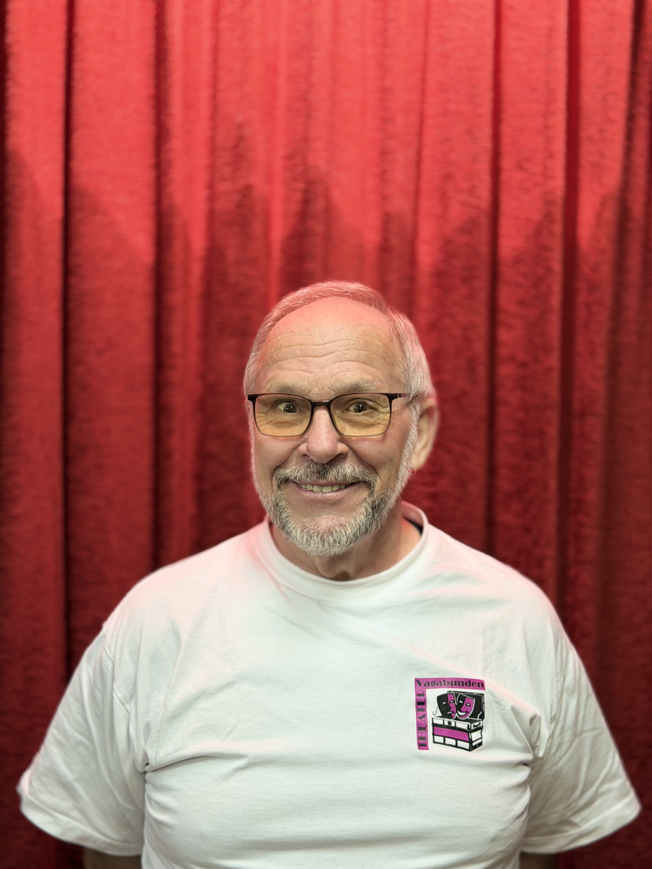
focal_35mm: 48
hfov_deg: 30.3
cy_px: 434
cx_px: 326
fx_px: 1205
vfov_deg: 39.7
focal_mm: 6.76
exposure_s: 1/50
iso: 160
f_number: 1.78
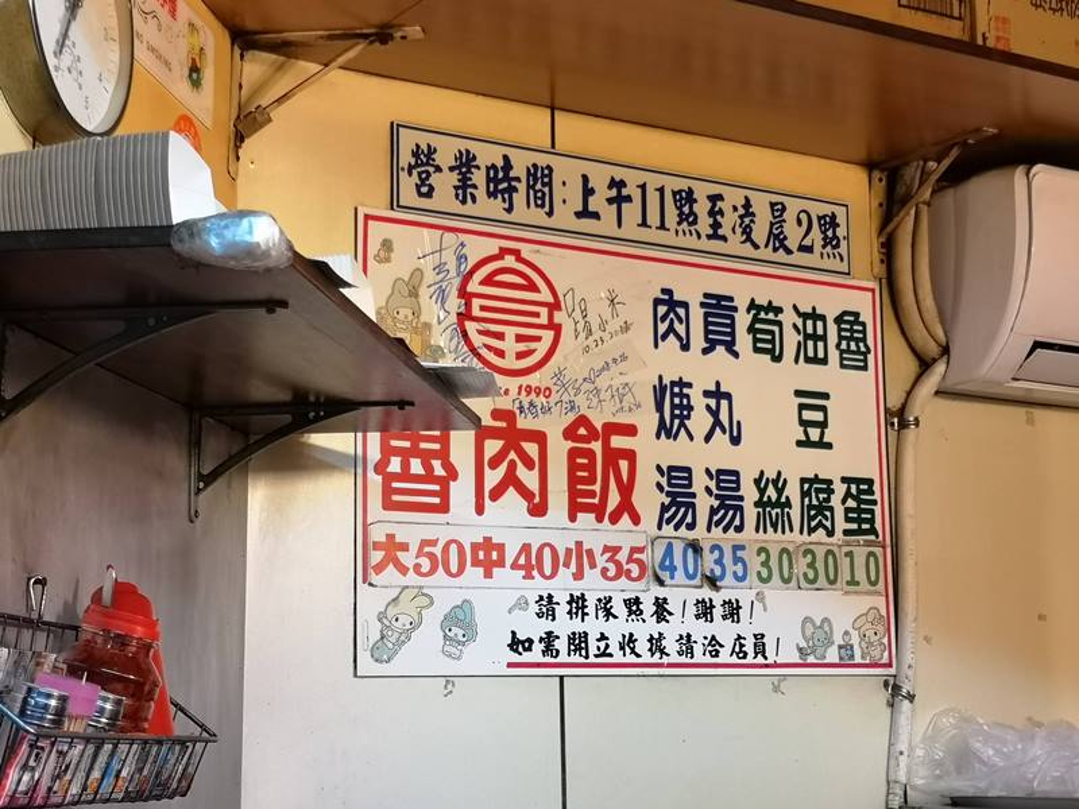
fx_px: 1777
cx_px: 540
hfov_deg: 33.8
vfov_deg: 25.7
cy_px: 404
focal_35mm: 57
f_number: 1.8
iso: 250
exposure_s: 1/30
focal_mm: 3.95
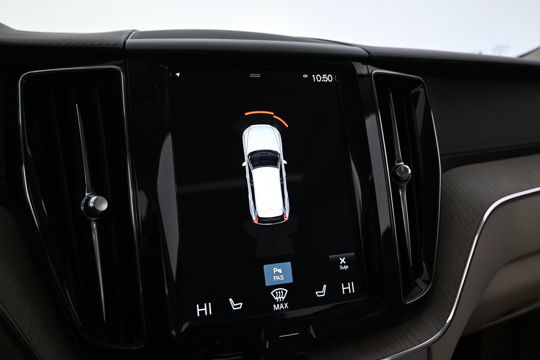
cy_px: 180
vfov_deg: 41.7
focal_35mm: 32
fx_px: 472
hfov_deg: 59.5
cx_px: 270
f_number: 4
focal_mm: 21
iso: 1100
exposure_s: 1/30
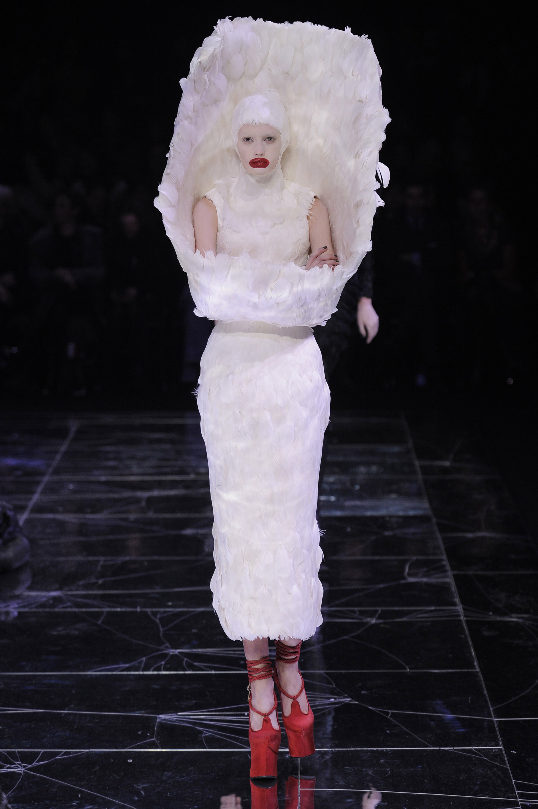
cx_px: 269
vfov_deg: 15.8
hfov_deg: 10.5
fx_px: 2918
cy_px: 404
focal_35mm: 130
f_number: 4
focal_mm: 130
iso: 1600
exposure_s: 1/500
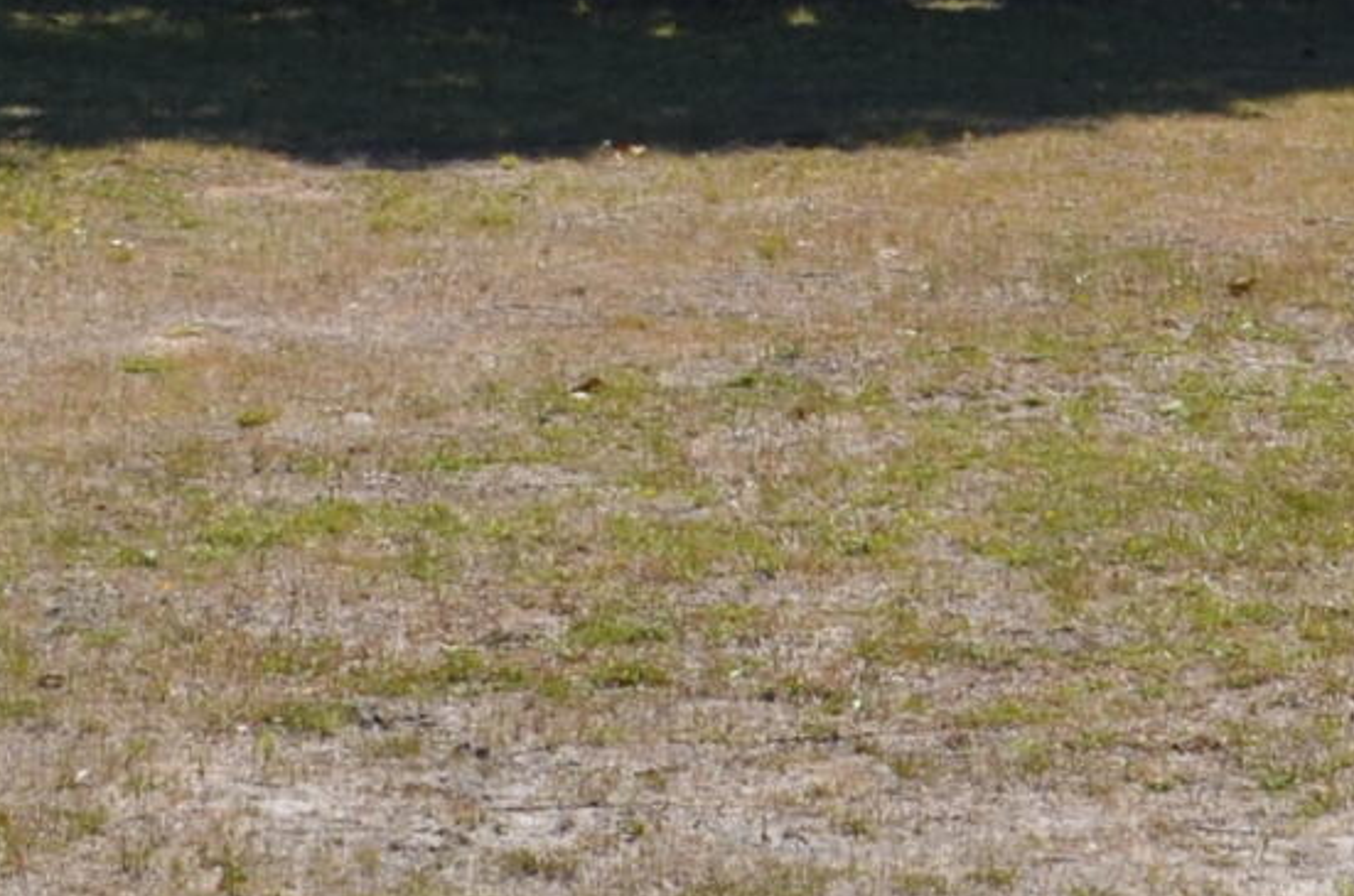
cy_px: -919
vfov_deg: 6.7
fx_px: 7357
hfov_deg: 10.5
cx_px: 804
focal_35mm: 196
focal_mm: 24
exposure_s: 1/200
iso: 100
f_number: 9
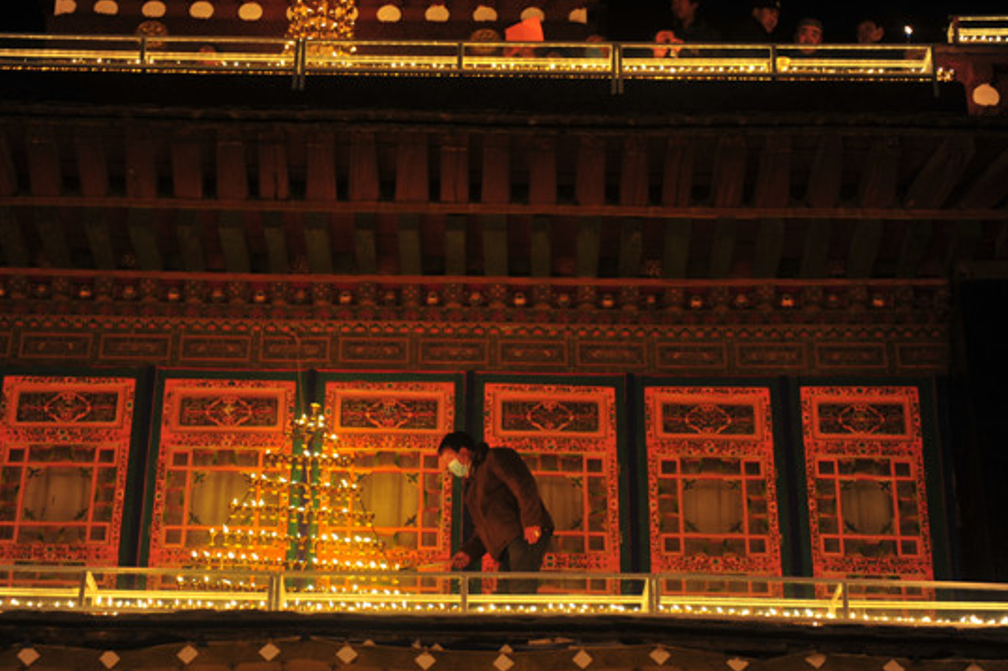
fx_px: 2183
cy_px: 357
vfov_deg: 17.5
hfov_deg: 26.0
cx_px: 459
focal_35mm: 78
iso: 500
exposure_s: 1/30
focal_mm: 70
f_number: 2.8
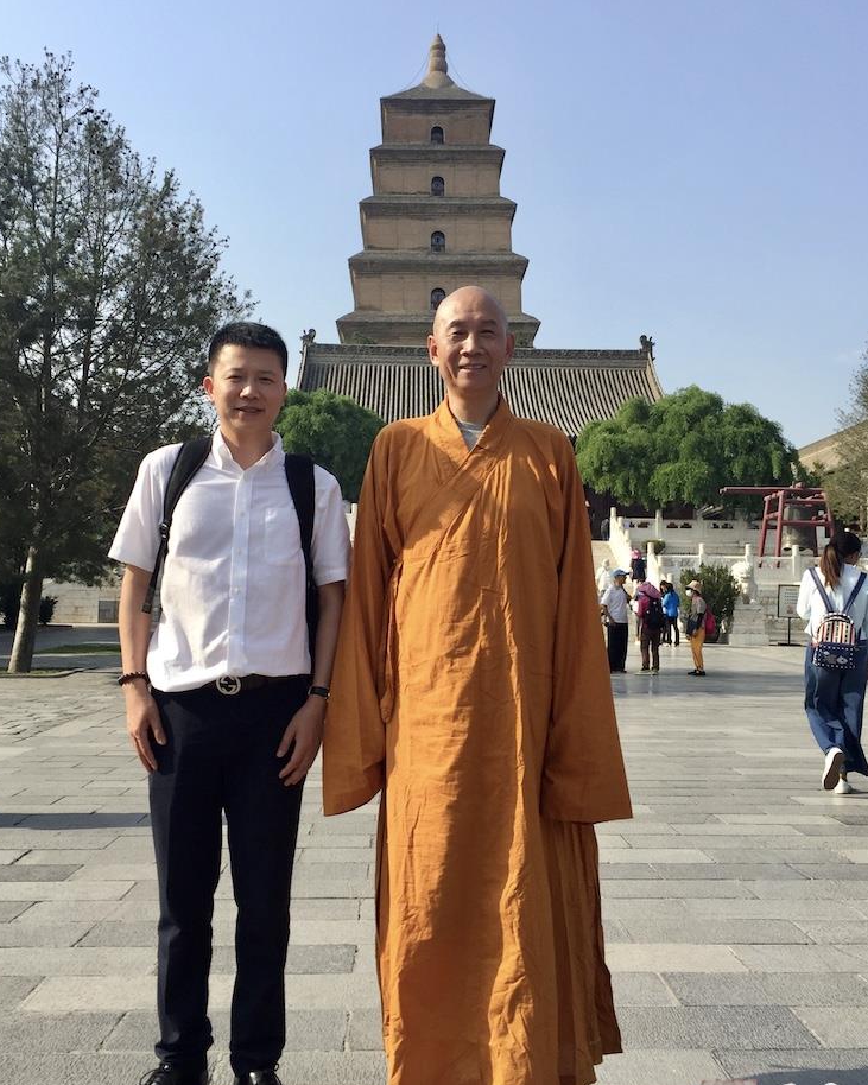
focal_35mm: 31
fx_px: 996
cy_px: 571
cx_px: 430
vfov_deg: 57.2
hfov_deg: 47.1
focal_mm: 4.15
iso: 32
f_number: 2.2
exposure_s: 1/1464
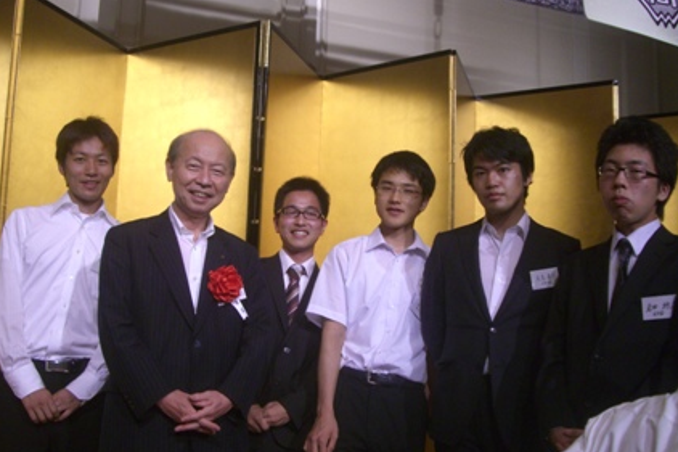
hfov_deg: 46.4
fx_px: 791
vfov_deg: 31.8
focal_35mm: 42
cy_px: 267
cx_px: 329
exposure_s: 1/125
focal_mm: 7.9
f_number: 2.8
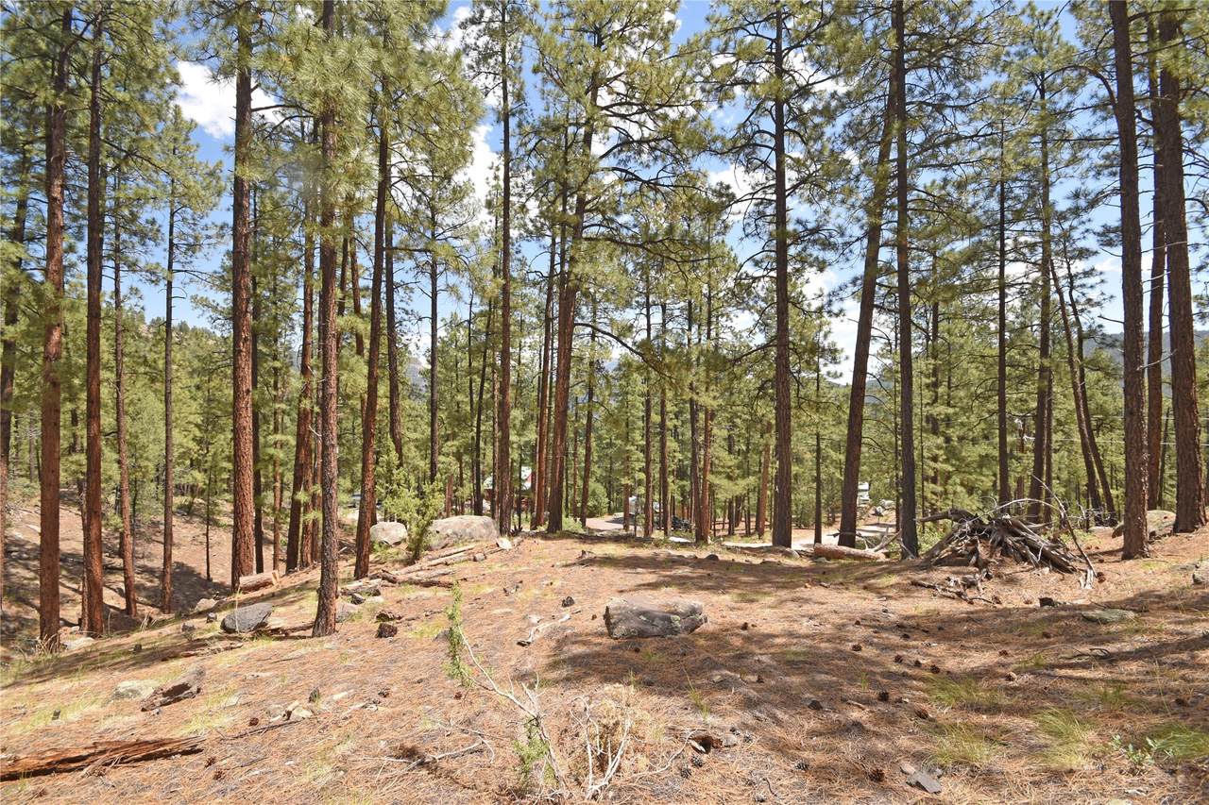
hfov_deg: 100.4
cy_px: 402
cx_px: 604
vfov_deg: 77.3
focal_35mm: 15
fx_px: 504
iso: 220
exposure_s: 1/250
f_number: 8
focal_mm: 10
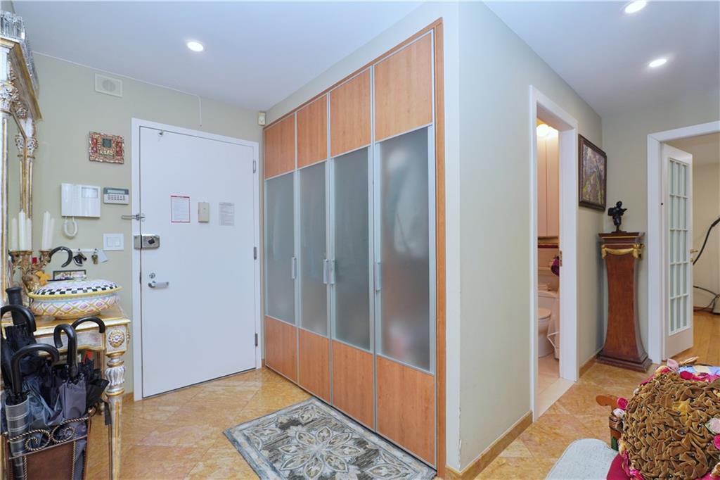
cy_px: 240
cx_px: 360
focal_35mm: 16
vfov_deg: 72.0
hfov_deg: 95.0
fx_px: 330
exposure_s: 1/60
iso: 100
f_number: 4
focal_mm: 11
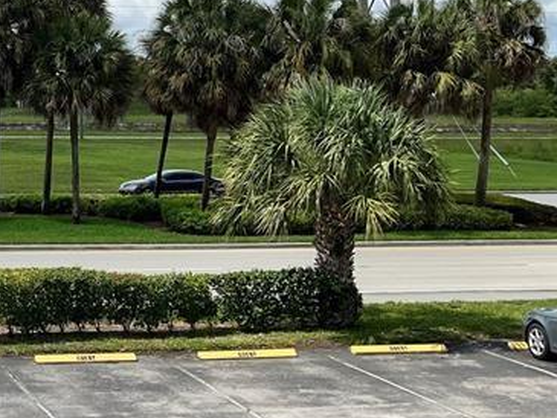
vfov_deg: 19.8
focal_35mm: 73
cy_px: 41
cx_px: -101
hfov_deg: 24.3
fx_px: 1175
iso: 50
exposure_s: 1/8696
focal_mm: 5.7
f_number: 1.5
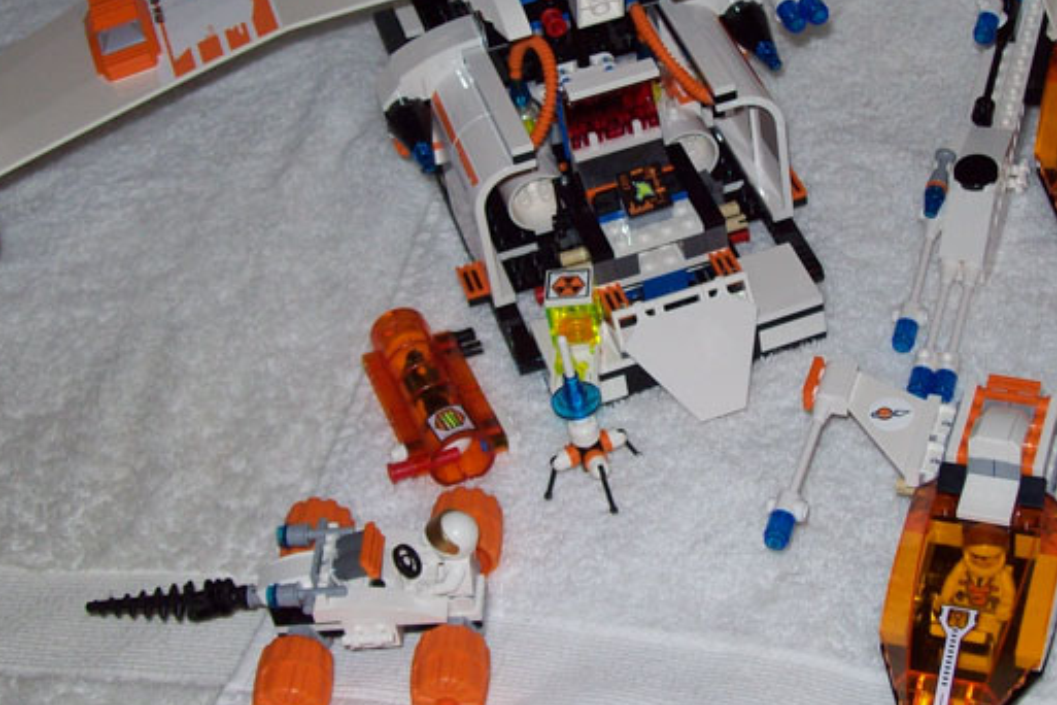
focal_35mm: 73
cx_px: 628
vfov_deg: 18.6
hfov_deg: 27.7
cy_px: 261
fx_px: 2143
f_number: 3
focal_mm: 7.6
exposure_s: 1/73.6
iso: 80
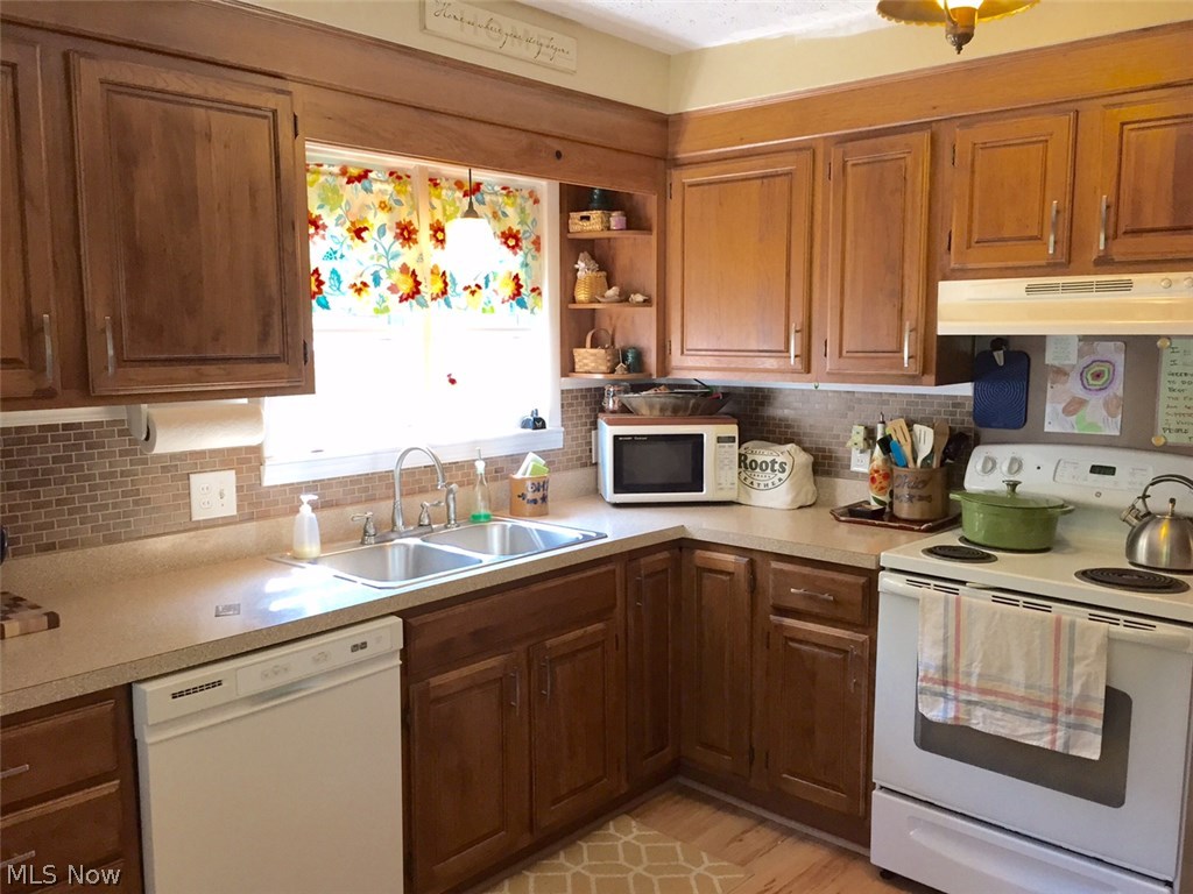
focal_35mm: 29
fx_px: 999
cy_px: 447
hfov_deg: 61.7
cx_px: 596
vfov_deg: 48.2
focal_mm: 4.15
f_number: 2.2
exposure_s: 1/30
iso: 50
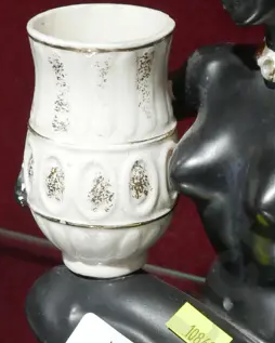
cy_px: 312
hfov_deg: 10.6
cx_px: 204
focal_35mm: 145
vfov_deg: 13.2
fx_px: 1474
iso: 1250
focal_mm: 23
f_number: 5.1
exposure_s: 1/60
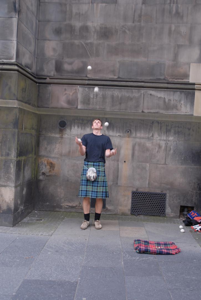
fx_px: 338
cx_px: 100
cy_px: 150
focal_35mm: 40
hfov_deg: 33.1
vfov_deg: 47.9
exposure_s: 1/60
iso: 100
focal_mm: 27
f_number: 4
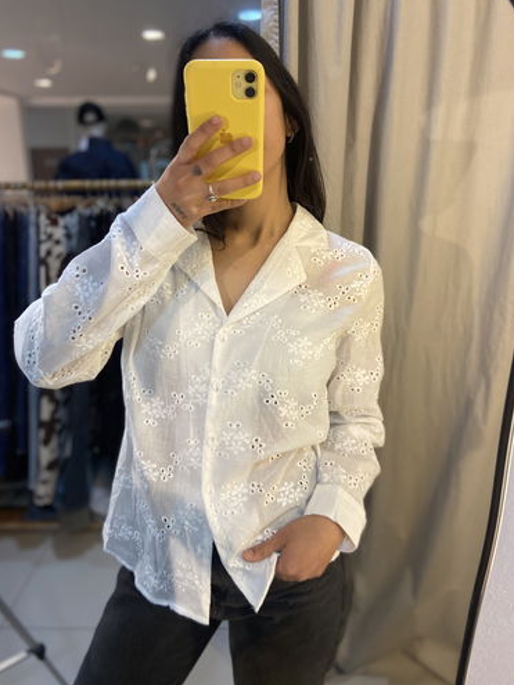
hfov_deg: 49.7
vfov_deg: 63.4
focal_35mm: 28
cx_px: 254
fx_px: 555
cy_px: 319
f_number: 1.8
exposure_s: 1/50
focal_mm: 4.25
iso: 64
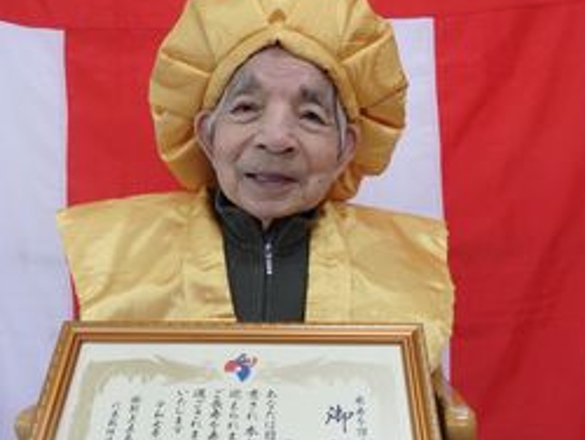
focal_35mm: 35
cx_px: 278
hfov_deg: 52.6
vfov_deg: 40.4
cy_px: 282
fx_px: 592
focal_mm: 4.5
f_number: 3
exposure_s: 1/30
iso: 400
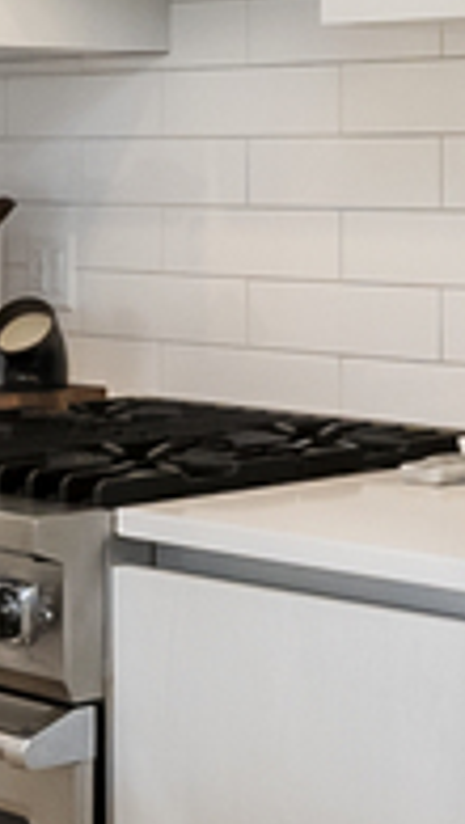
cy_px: 224
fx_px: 2275
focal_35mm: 104
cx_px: 799
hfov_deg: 11.0
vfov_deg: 20.4
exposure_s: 1/6
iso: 640
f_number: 10
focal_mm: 12
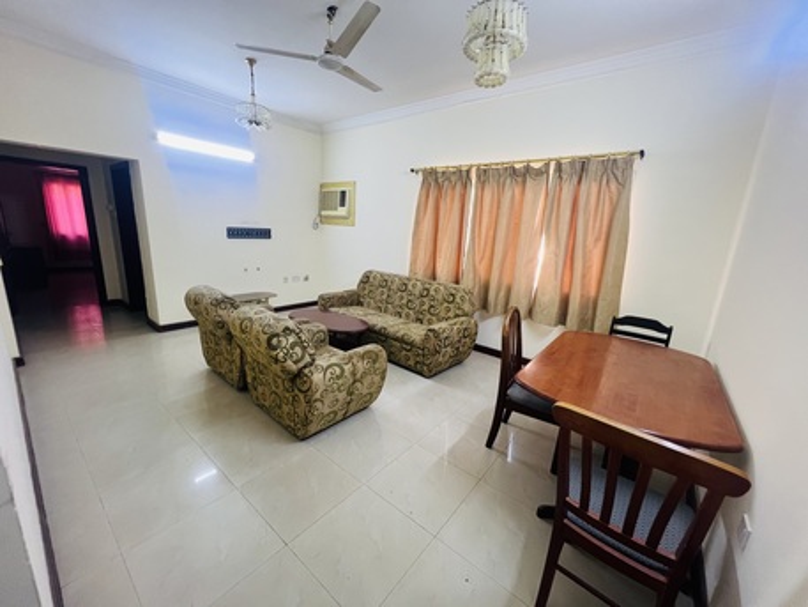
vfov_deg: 89.9
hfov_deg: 106.2
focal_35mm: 13
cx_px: 404
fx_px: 304
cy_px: 304
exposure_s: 1/100
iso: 200
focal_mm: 1.57
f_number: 1.8
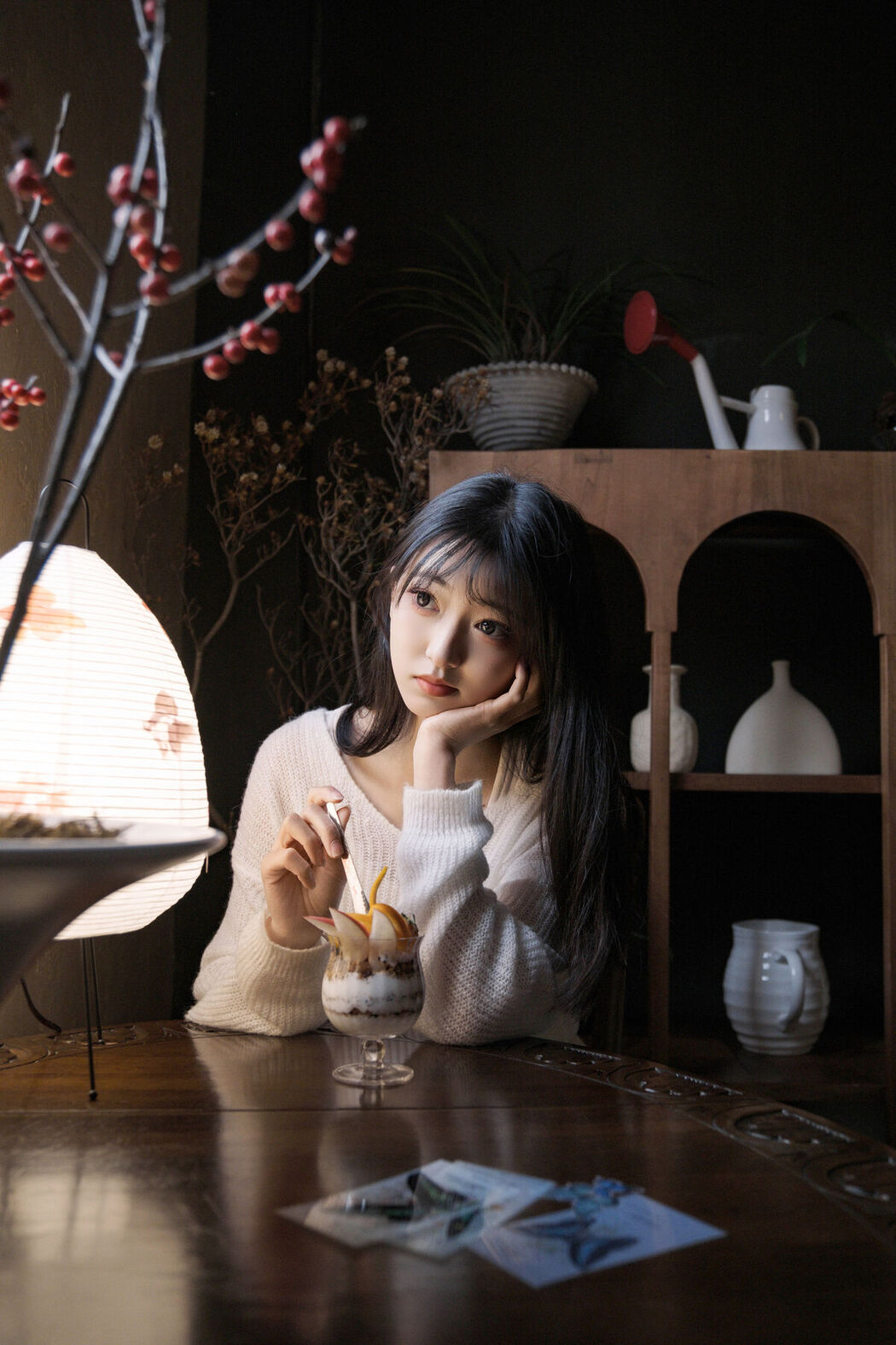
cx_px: 448
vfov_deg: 61.9
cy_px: 672
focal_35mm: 30
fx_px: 1120
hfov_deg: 43.6
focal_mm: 20
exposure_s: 1/160
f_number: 2.8
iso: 1250
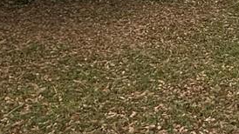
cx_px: 303
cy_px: -97
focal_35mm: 89
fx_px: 564
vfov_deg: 12.5
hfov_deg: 21.8
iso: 40
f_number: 2.2
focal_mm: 2.22
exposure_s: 1/512
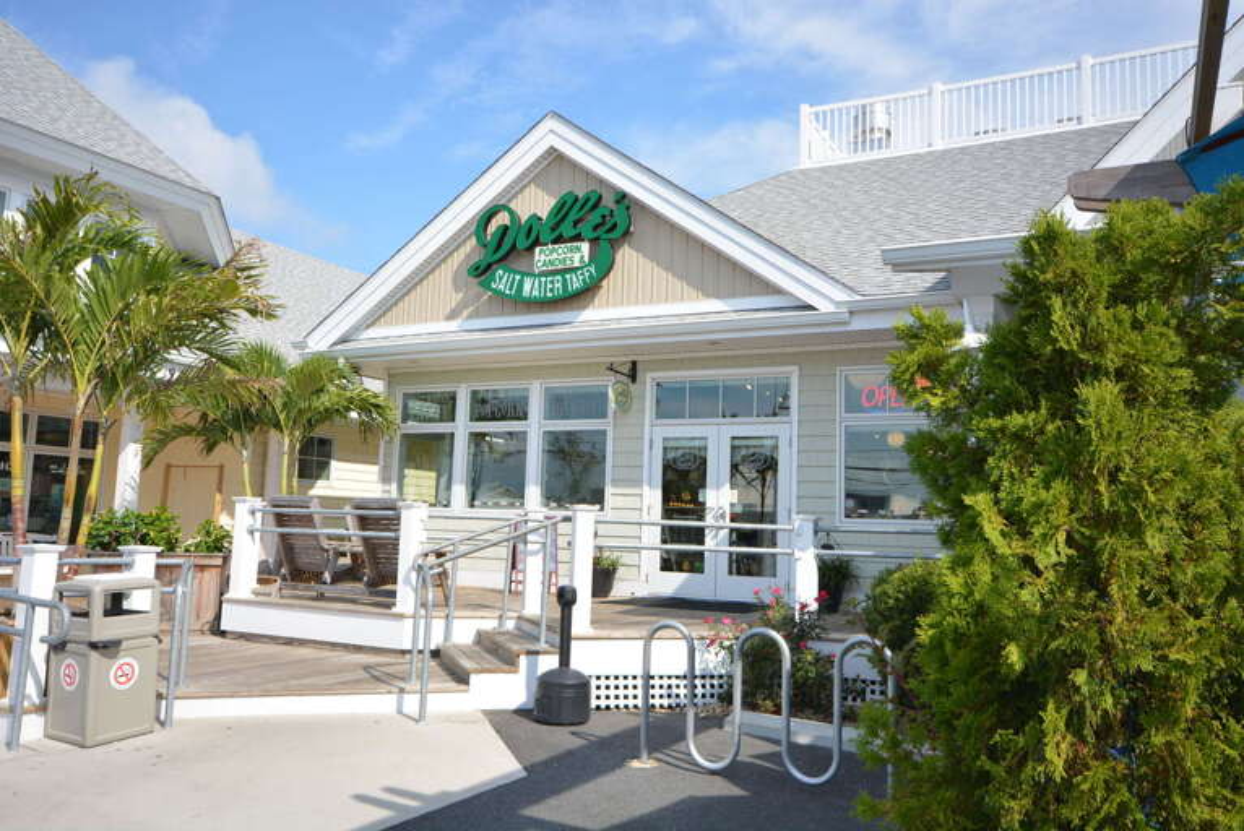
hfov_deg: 61.9
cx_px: 622
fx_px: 1037
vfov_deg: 43.7
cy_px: 416
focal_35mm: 30
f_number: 8
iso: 140
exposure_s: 1/250
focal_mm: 20
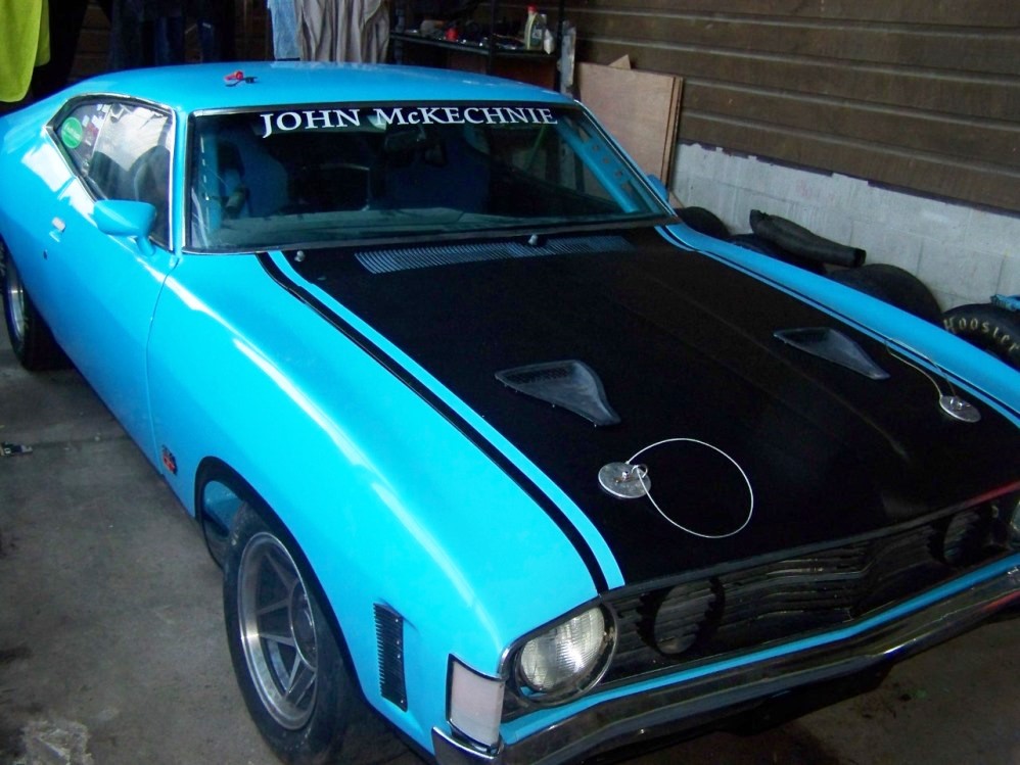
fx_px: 1120
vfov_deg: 37.7
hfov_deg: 49.0
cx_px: 510
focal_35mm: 38
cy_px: 382
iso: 200
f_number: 2.8
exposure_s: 1/40
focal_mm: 6.3
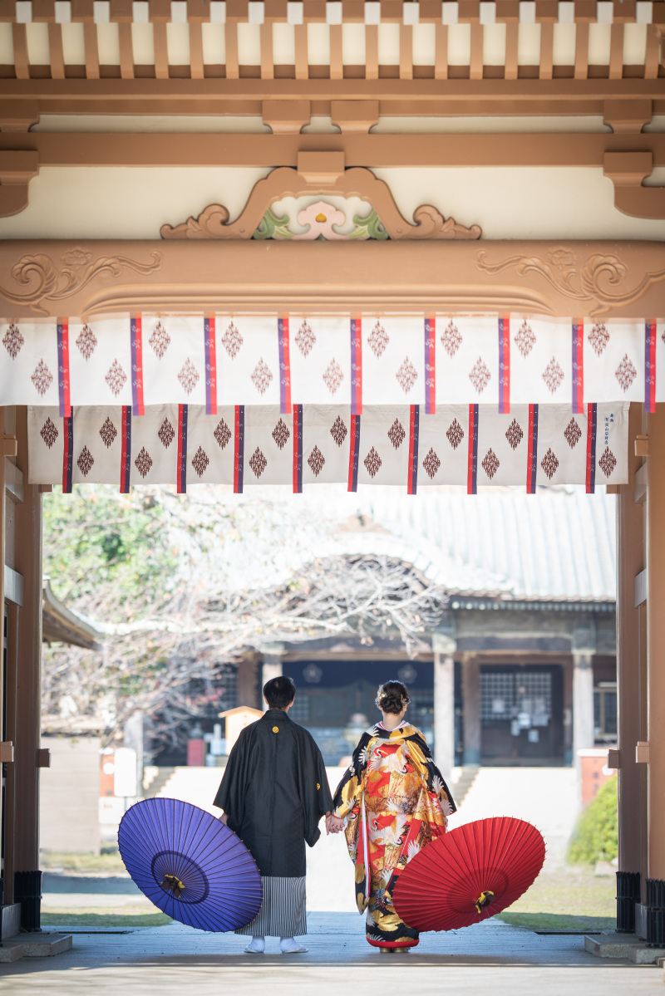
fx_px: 3738
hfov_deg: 10.2
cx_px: 332
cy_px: 498
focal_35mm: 135
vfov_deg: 15.2
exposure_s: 1/400
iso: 160
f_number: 2.5
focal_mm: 135
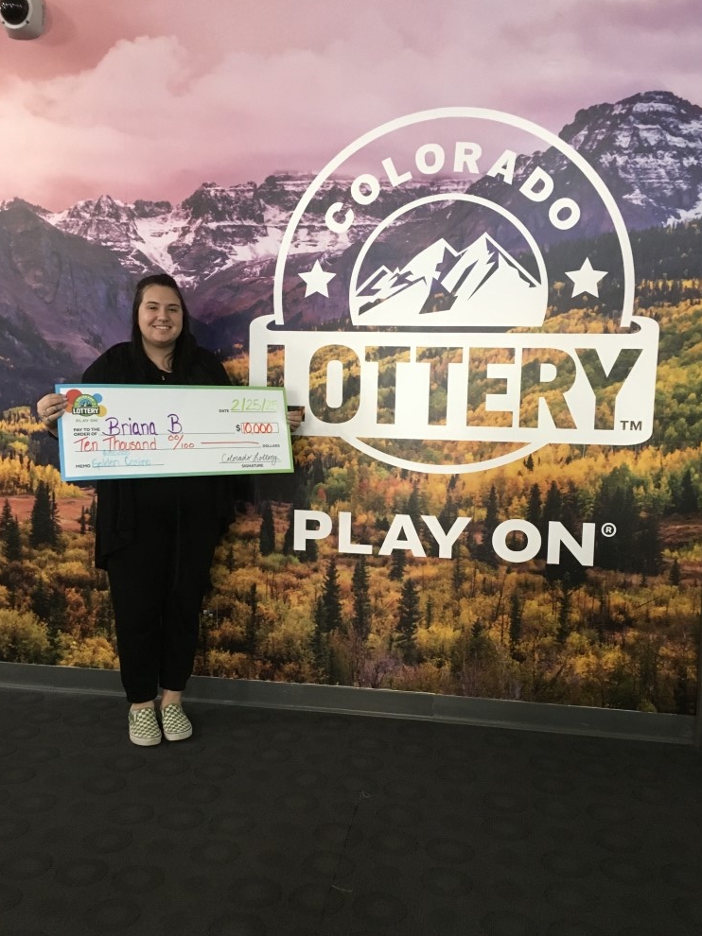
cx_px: 352
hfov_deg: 46.8
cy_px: 477
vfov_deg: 60.0
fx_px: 812
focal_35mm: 30
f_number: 2.2
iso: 200
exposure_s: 1/24
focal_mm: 4.15
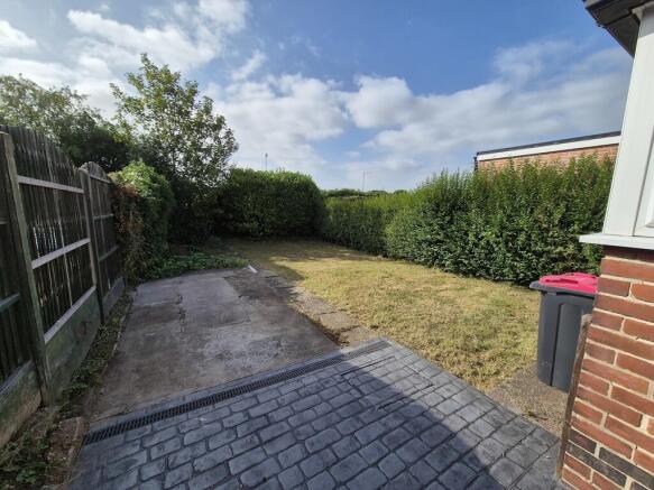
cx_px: 327
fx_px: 246
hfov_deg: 106.2
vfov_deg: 89.9
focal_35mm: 13
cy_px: 245
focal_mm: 2.2
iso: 50
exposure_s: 1/2320
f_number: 2.2
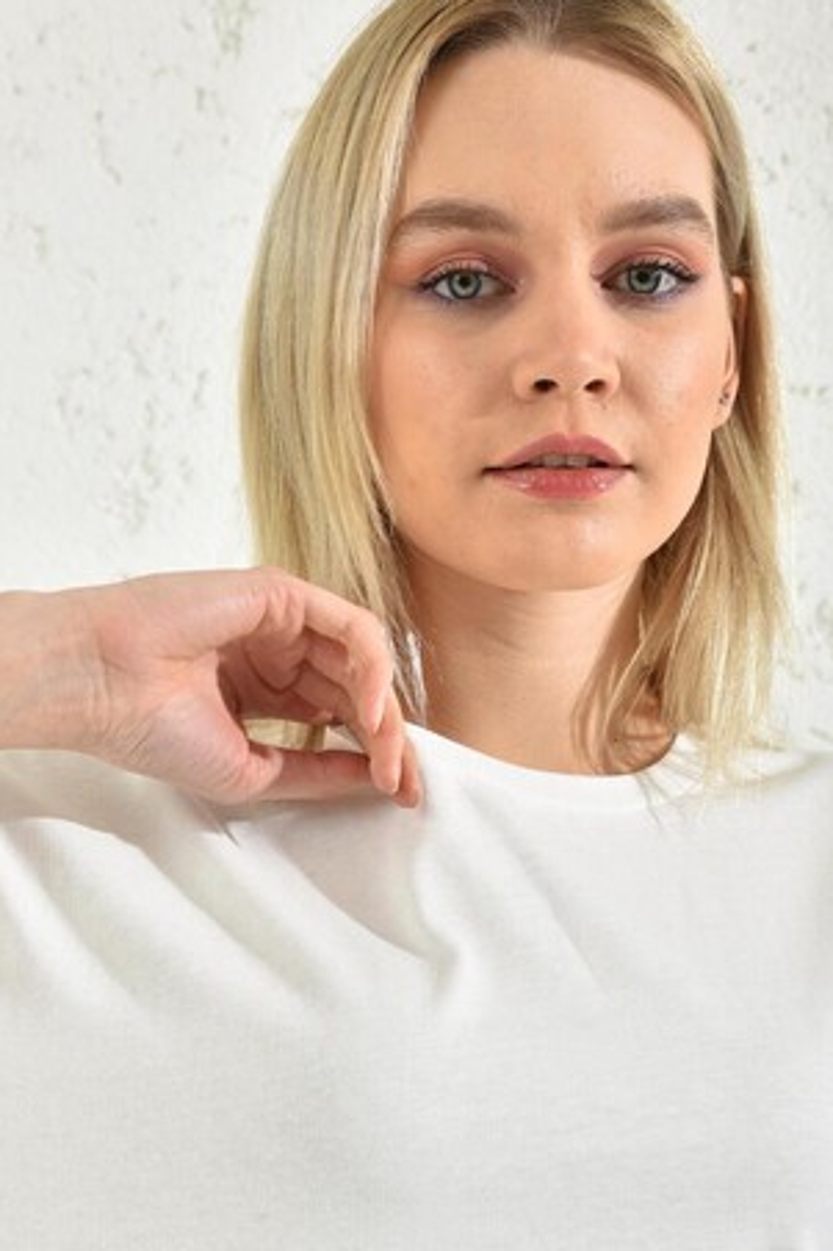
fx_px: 2883
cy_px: 805
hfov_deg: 16.4
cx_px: 421
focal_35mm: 83
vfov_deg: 24.4
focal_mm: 50
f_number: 7.1
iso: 100
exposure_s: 1/160
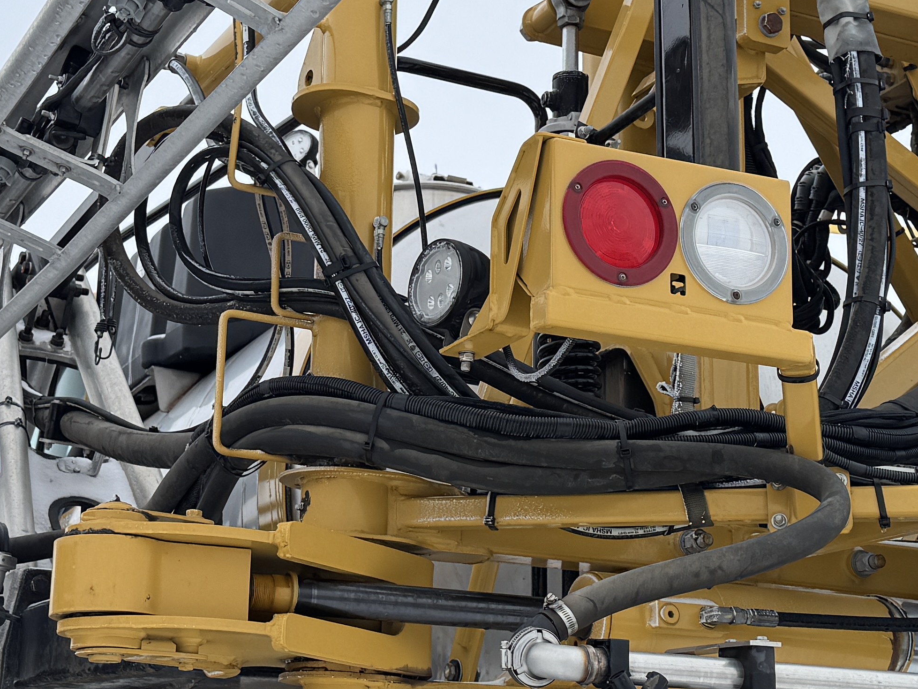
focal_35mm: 70
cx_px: 451
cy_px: 349
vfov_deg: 21.0
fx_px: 1857
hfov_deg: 27.8
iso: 80
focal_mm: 6.76
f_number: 1.78
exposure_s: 1/3096
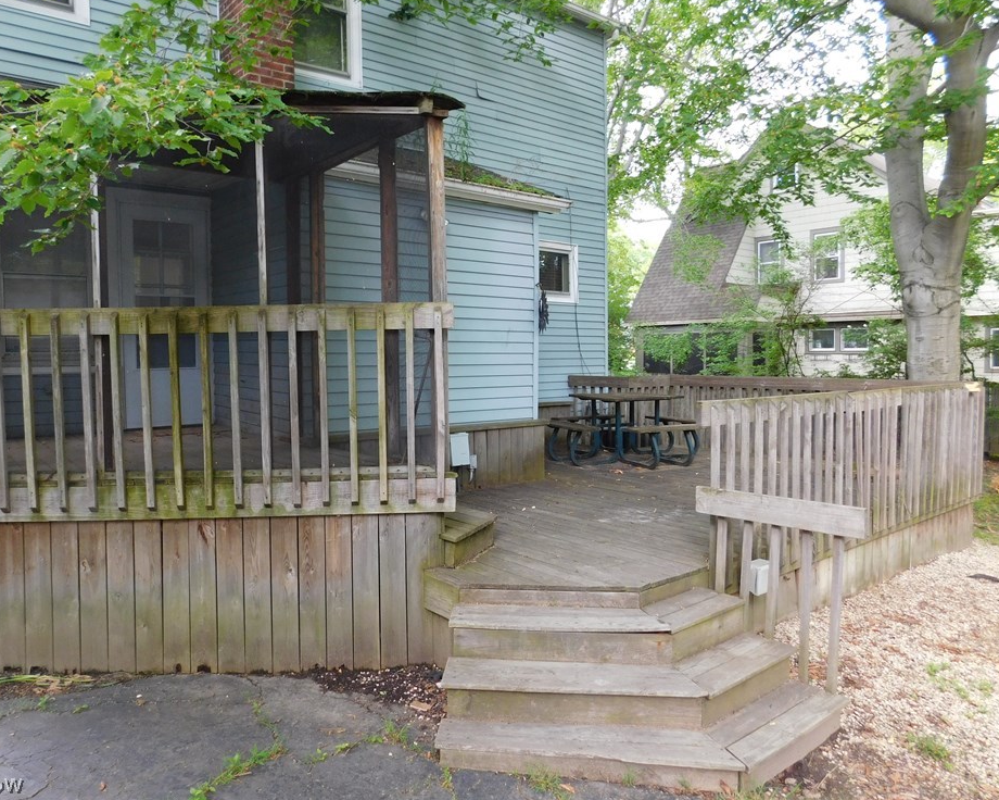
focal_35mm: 25
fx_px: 739
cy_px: 384
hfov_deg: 68.0
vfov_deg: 56.8
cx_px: 466
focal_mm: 4
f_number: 3
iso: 200
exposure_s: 1/30
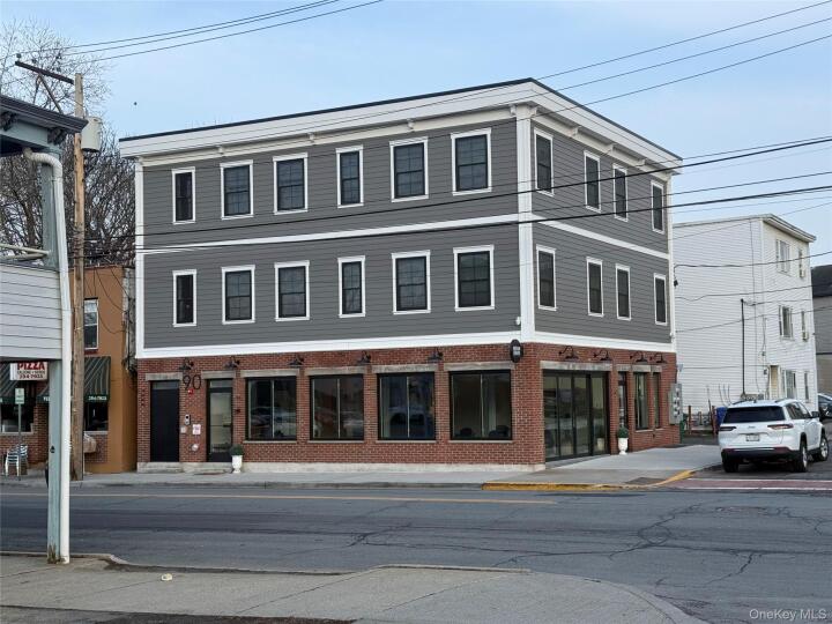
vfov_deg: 30.3
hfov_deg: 39.7
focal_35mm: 48
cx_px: 416
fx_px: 1154
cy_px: 312
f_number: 1.78
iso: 64
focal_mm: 6.76
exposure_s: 1/1575
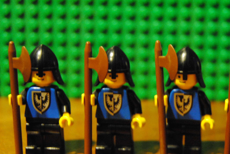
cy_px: 103
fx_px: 595
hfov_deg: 21.8
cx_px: 154
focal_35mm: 93
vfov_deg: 14.7
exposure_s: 1/6
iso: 1600
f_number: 4.8
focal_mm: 38
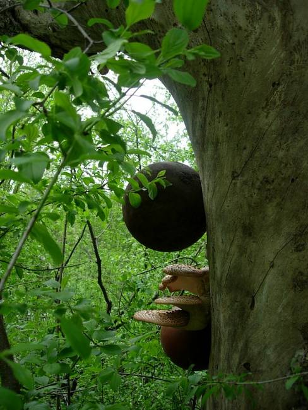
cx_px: 154
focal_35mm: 38
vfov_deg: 49.0
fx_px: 451
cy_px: 205
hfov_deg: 37.7
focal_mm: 7.8
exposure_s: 1/264
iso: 64
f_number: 2.8
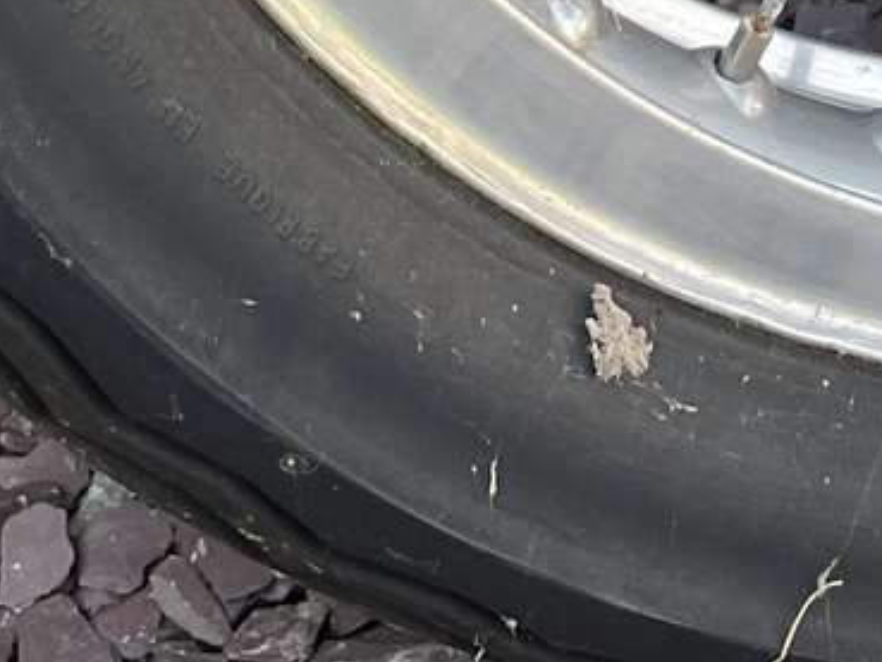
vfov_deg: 9.1
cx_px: 1083
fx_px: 3594
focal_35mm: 141
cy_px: -1102
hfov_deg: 13.6
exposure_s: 1/121
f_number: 1.6
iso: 32
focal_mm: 4.2
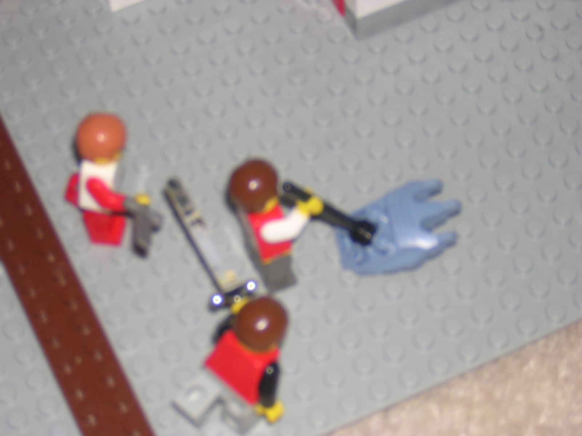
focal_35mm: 108
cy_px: 218
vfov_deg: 13.7
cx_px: 291
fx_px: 1816
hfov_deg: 18.2
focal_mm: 14.1
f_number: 4.7
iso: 100
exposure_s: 1/60.1
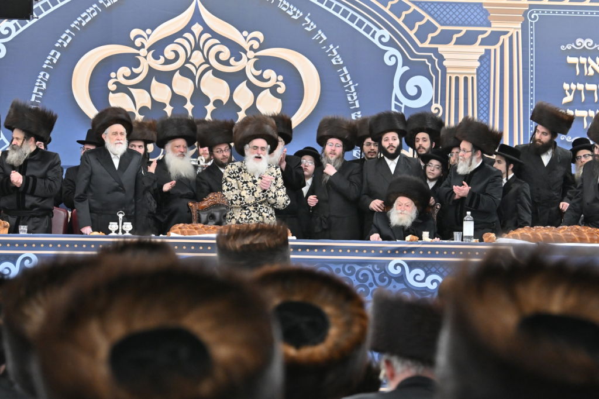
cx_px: 300
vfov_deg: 13.0
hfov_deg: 19.5
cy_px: 200
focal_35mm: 105
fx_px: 1746
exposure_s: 1/200
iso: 1250
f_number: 4
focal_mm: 70
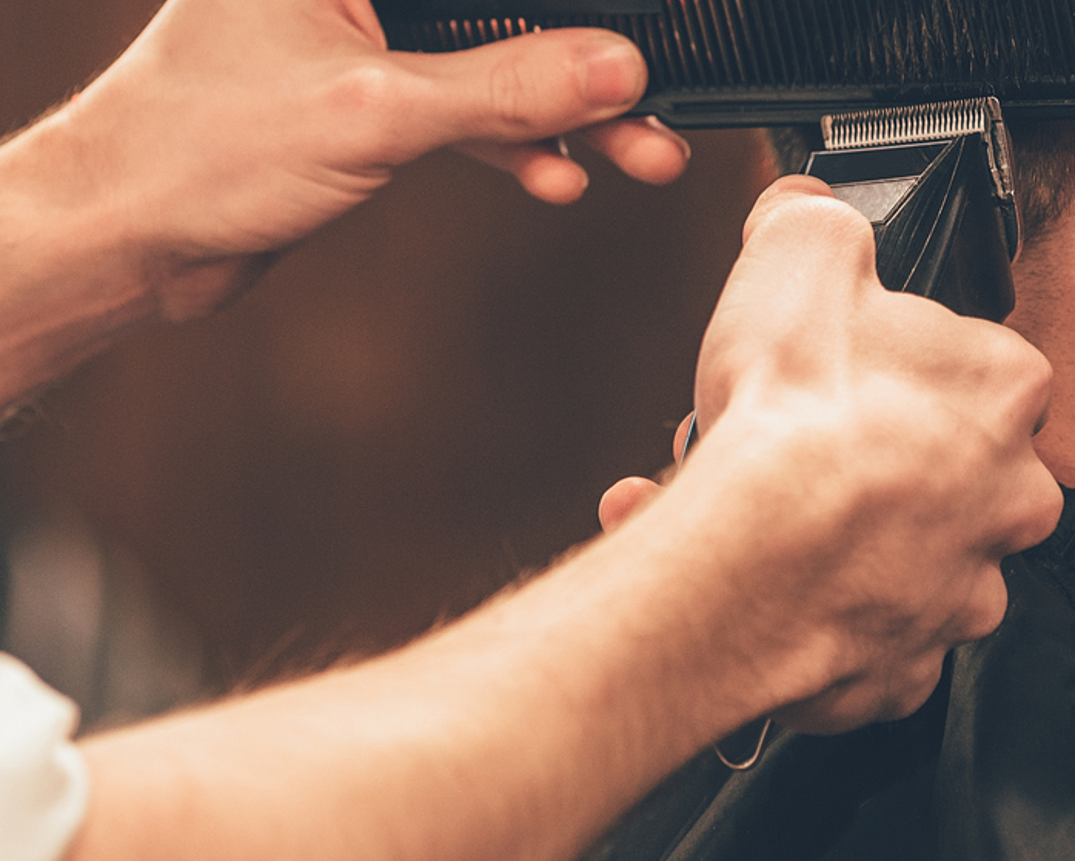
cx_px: 772
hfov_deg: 4.8
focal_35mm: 399
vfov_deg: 3.9
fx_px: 12700
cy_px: 2
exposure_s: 1/50
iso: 400
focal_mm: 140
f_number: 3.5
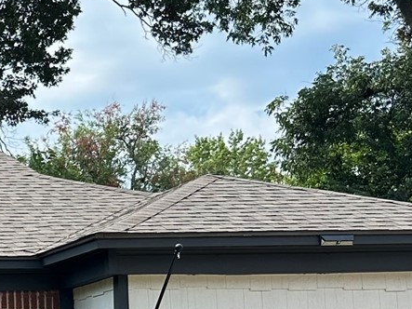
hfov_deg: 16.1
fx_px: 1237
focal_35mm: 104
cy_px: 276
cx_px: -323
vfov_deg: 14.1
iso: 80
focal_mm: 6.86
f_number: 1.78
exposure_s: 1/2110
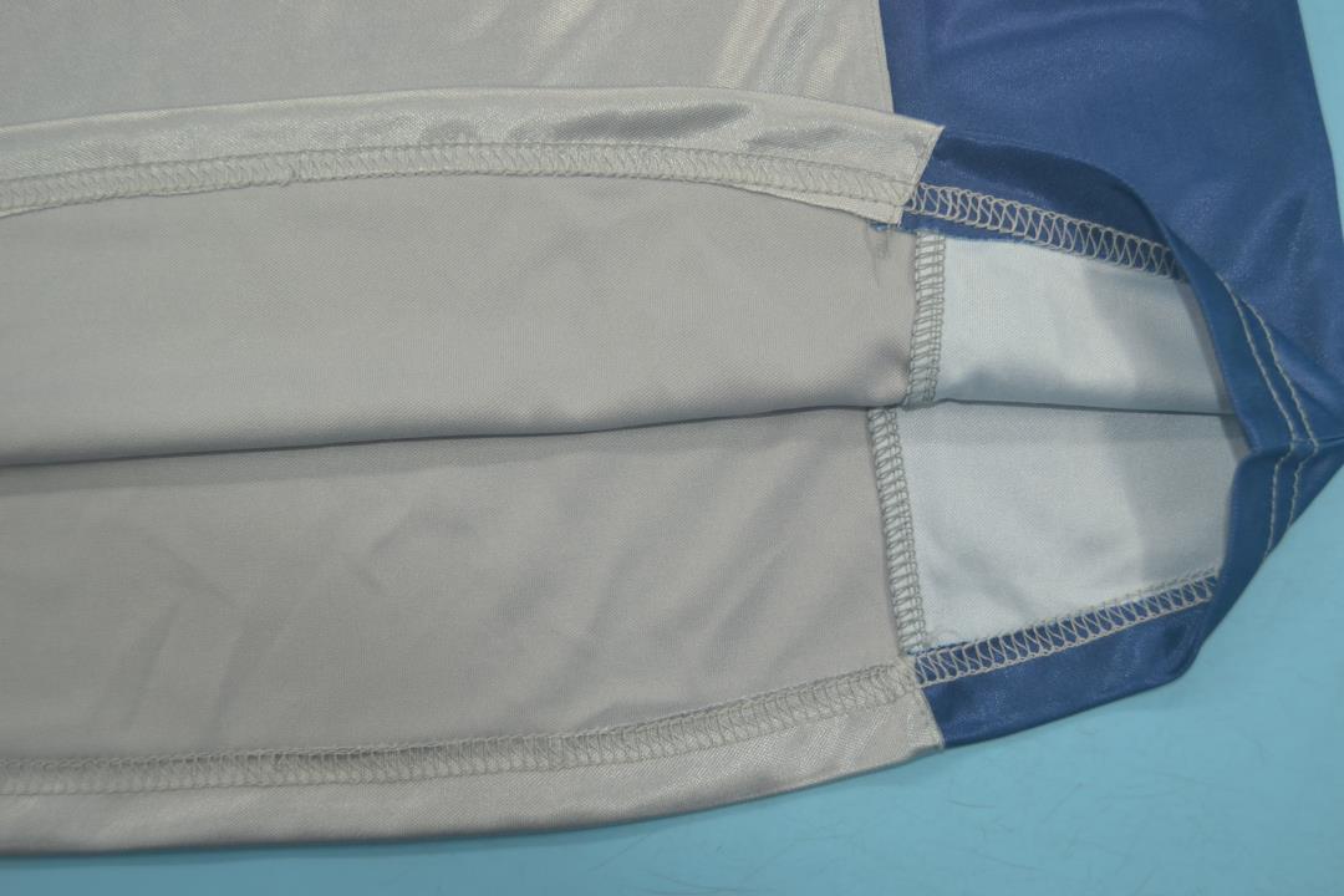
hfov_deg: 45.0
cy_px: 448
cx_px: 672
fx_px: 1624
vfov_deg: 30.8
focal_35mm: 44
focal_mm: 29
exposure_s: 1/60
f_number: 4.5
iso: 200
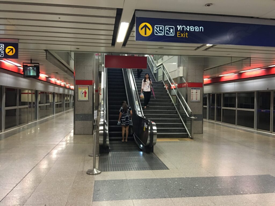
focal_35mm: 29
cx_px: 138
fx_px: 230
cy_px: 103
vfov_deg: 48.2
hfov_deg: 61.7
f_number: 2.2
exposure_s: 1/10
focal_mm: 4.15
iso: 80
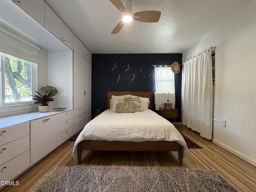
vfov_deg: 85.7
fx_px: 104
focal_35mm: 14
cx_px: 128
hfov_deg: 102.1
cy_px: 96
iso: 320
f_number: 2.2
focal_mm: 2.22
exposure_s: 1/112
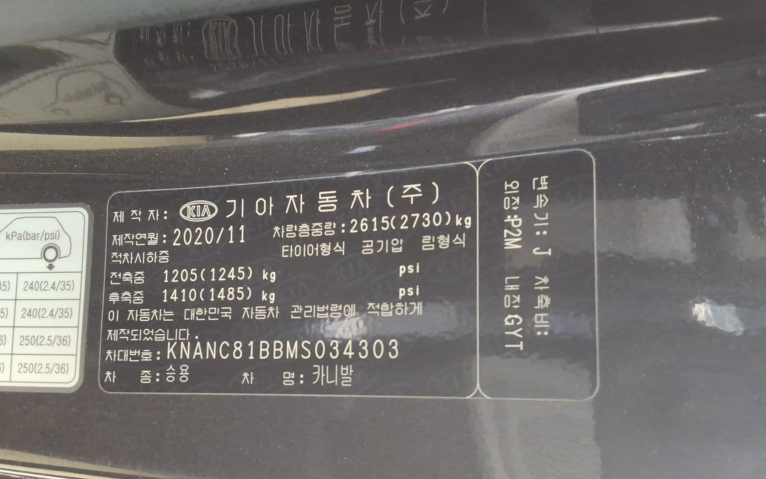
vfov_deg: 36.1
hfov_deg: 55.3
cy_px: 294
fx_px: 731
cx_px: 361
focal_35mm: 35
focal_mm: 2.91
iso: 238
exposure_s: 1/24
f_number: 1.9
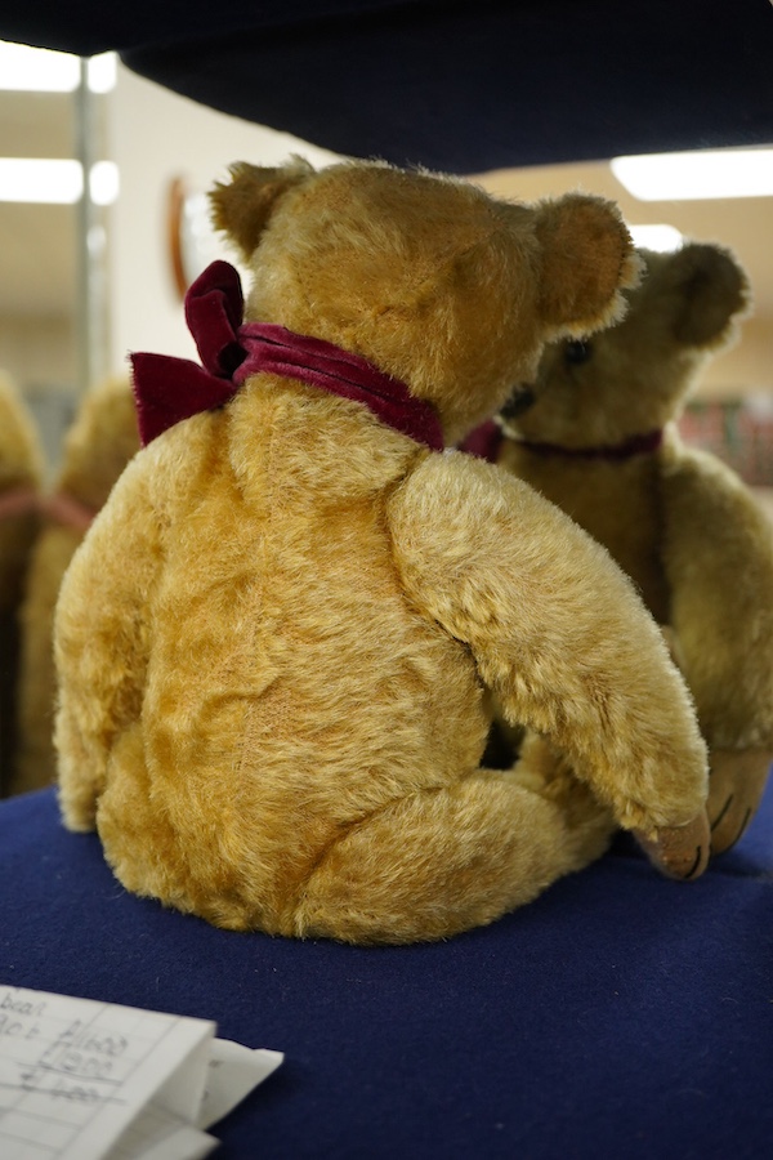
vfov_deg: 43.6
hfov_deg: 29.9
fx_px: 1449
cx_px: 386
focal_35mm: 45
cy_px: 580
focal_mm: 30
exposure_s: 1/125
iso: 1250
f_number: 5
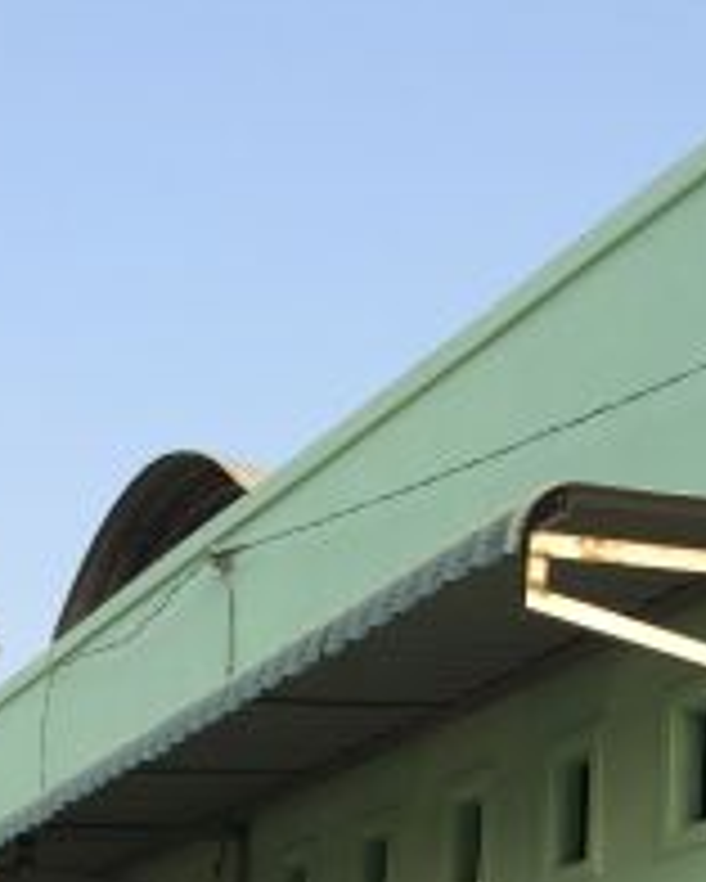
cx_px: 524
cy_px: 1152
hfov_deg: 19.5
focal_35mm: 78
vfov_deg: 21.9
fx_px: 2036
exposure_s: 1/820
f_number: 2.2
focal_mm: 4.12
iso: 32
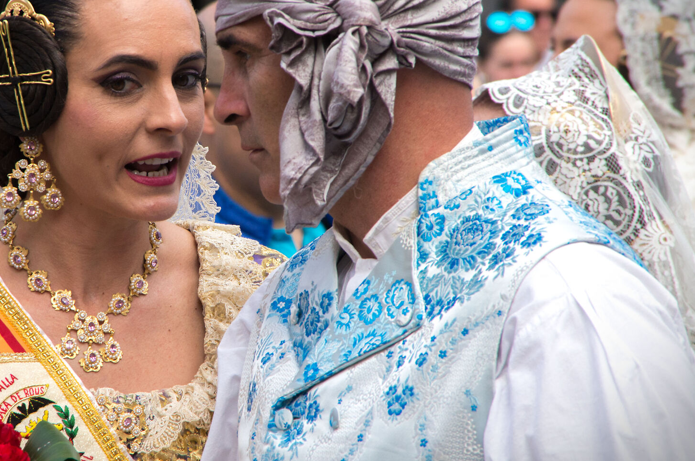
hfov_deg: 6.2
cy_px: 205
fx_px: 6453
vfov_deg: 4.1
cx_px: 233
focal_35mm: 335
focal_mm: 135
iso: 400
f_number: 7.1
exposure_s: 1/500
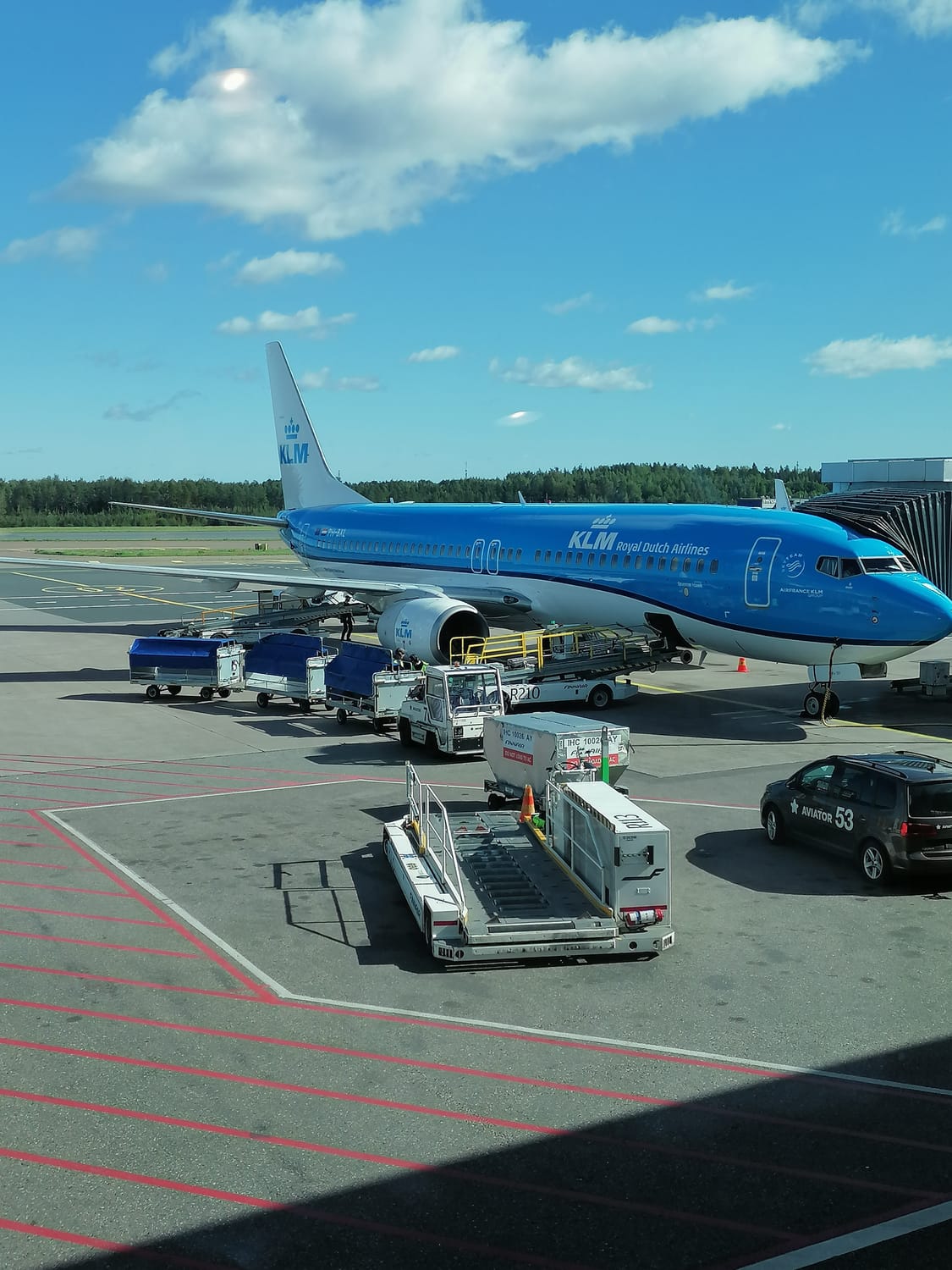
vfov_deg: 45.8
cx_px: 476
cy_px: 635
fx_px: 1503
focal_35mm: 41
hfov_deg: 35.1
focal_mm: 5.3
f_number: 1.8
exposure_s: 1/788
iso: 50
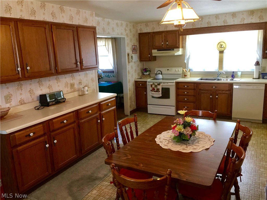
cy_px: 100
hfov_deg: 61.7
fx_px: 224
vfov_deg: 48.2
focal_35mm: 29
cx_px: 134
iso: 50
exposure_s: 1/15
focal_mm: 4.15
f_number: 2.2
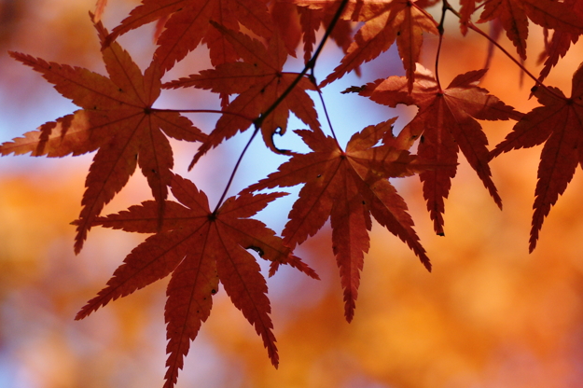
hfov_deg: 7.0
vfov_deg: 4.7
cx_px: 139
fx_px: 4775
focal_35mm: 295
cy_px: 187
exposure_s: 1/200
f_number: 5.6
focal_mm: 120
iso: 500
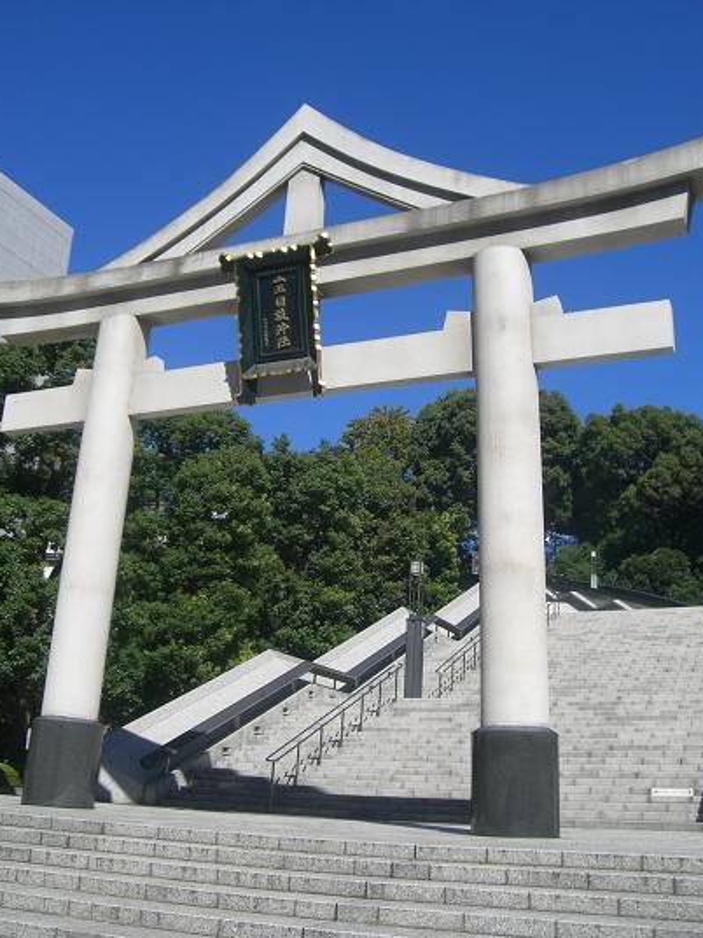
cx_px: 344
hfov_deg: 36.0
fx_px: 1083
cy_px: 480
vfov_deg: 46.8
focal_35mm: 40
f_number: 4.3
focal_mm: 6.2
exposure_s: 1/640
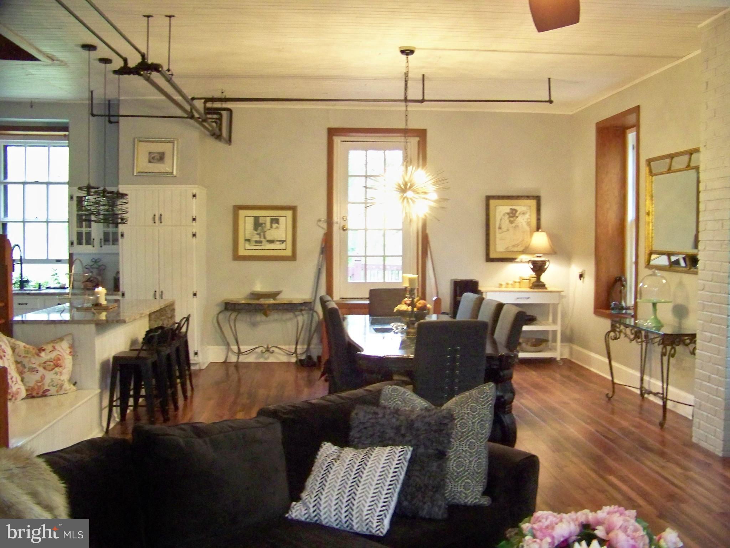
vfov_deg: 39.7
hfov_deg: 51.4
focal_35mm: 36
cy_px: 274
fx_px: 759
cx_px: 365
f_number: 2.8
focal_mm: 5.85
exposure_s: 1/30
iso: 400
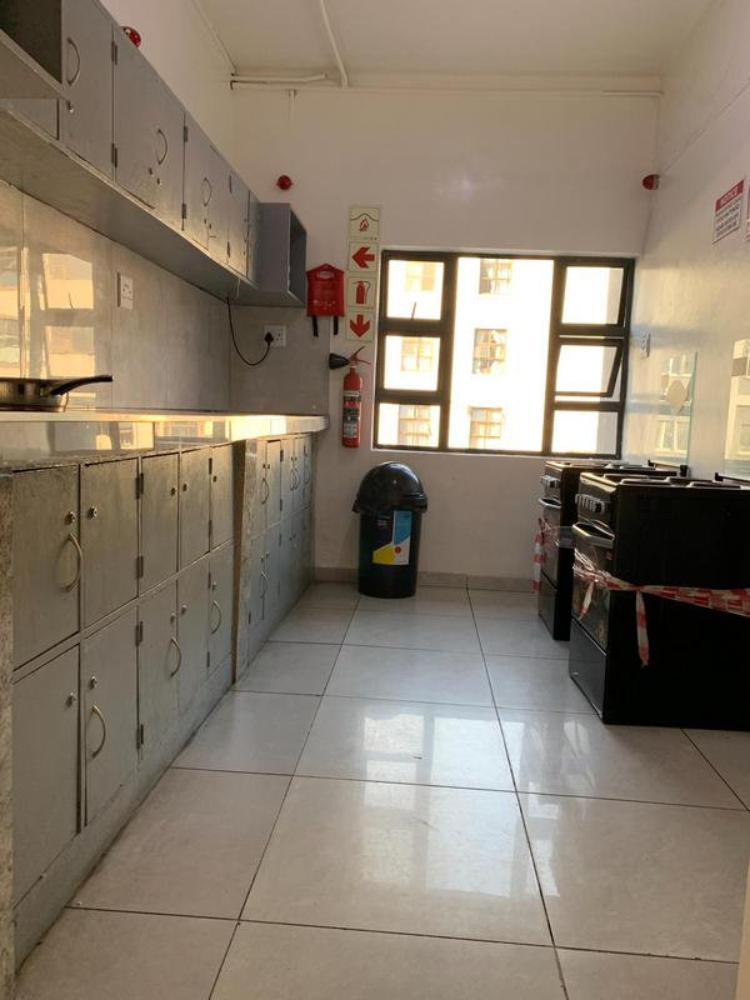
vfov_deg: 67.3
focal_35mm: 26
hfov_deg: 53.1
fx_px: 751
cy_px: 500
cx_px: 375
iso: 64
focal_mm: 4.25
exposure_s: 1/121
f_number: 1.8
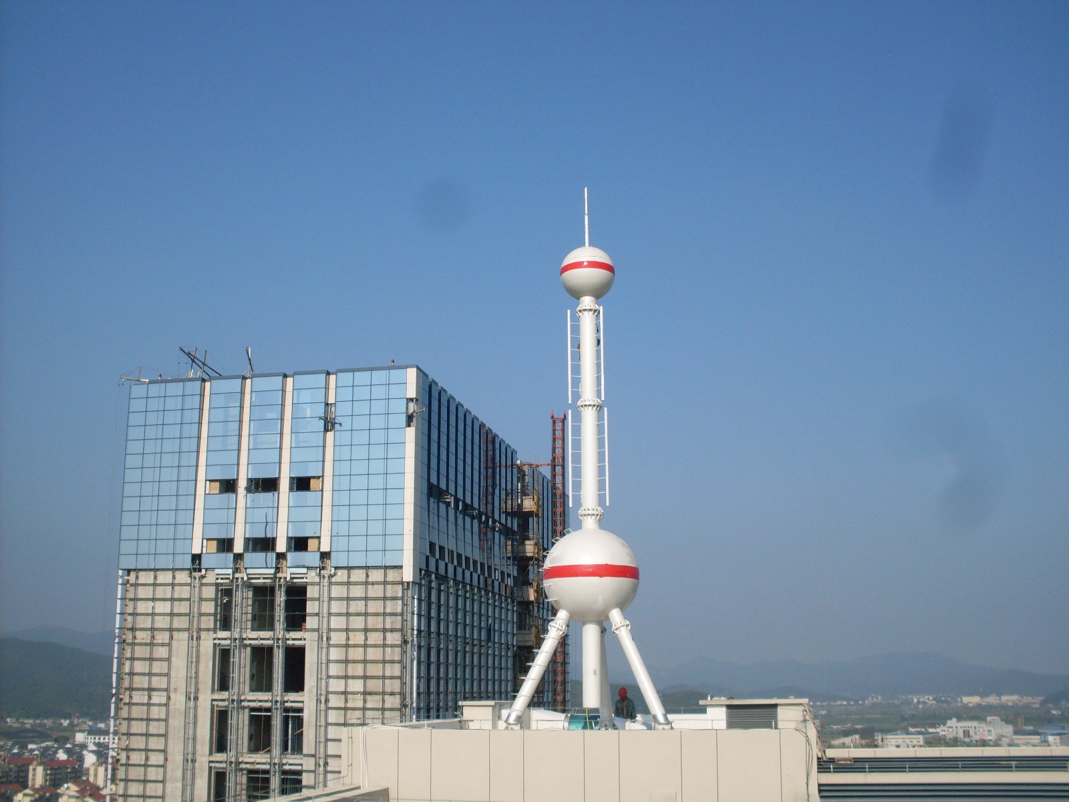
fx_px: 1174
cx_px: 534
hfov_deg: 49.0
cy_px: 401
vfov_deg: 37.7
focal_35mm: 38
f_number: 8.4
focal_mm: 6.3
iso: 80
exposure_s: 1/350
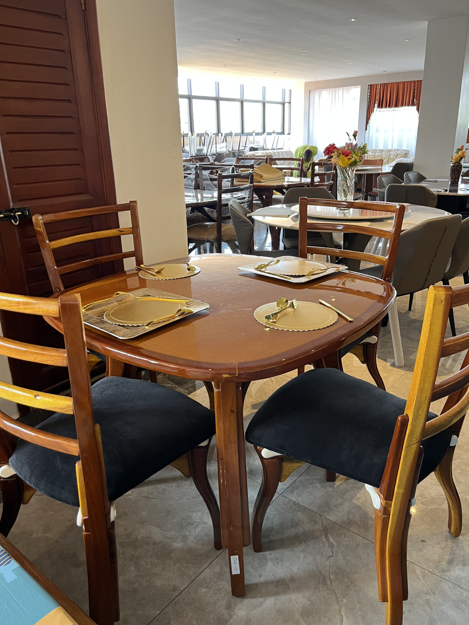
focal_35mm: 26
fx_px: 470
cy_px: 312
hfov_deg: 53.1
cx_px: 234
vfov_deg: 67.3
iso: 100
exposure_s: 1/50
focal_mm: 5.1
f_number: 1.6
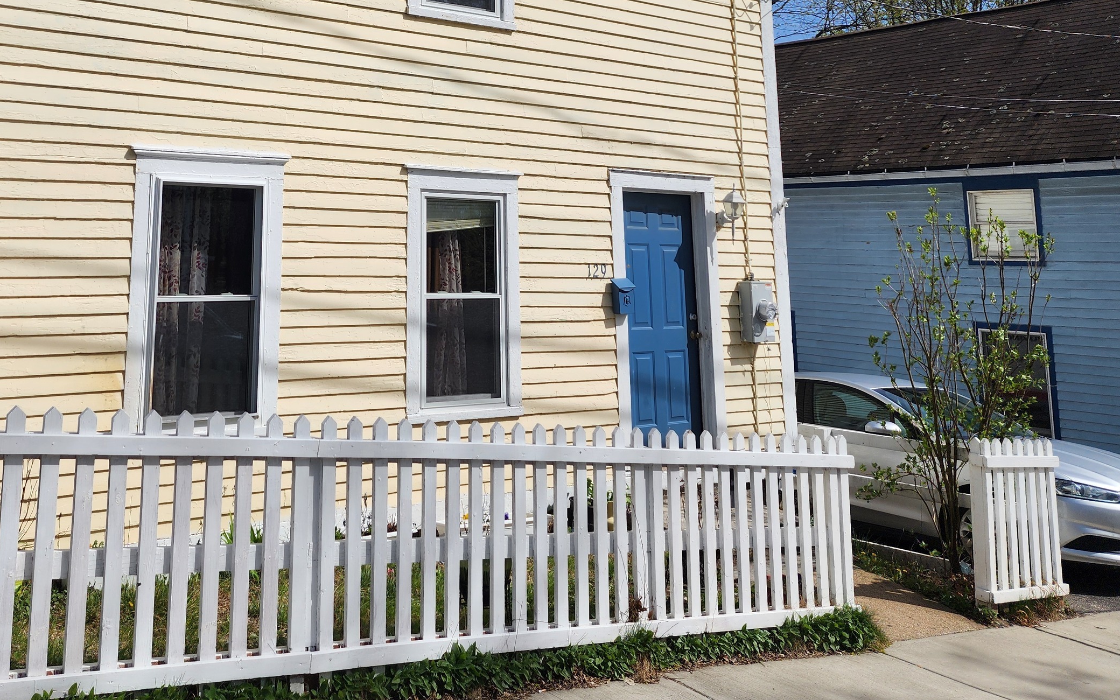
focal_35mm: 36
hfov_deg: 53.1
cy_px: 94
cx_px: 386
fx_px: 1099
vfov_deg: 33.8
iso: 12
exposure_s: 1/2145
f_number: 1.8
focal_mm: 6.4
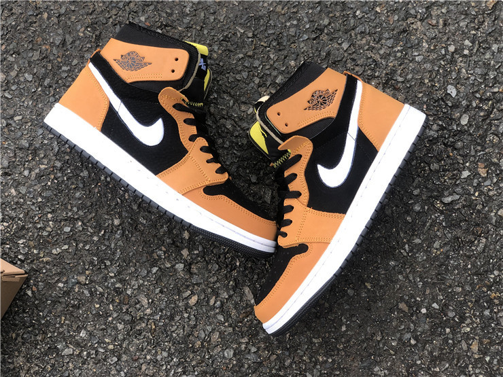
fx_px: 756
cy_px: 188
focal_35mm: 52
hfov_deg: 36.8
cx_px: 252
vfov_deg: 28.0
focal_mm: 6
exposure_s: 1/60
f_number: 2.4
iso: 25
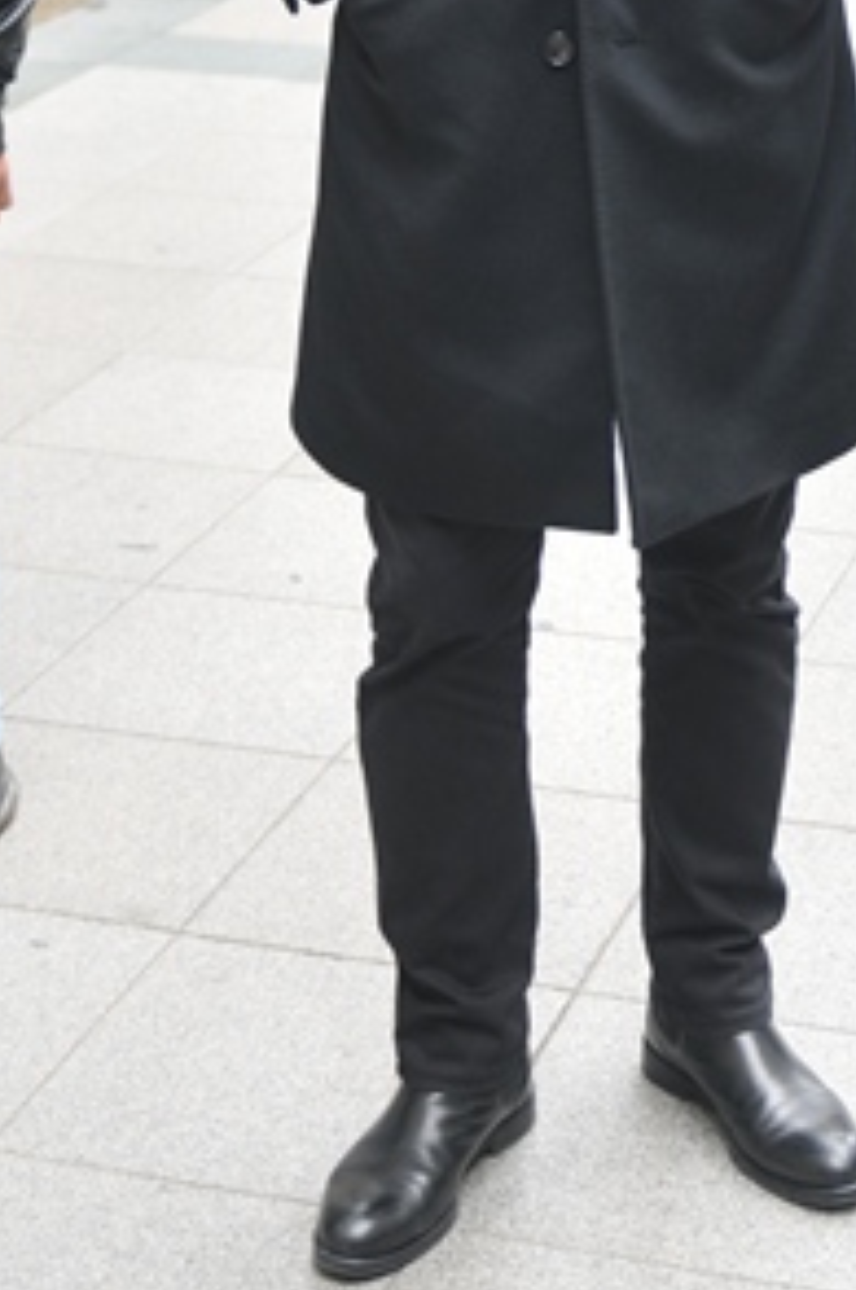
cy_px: -7
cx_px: 691
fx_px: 3403
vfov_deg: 20.8
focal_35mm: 95
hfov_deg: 14.3
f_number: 8
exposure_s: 1/250
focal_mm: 29
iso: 200
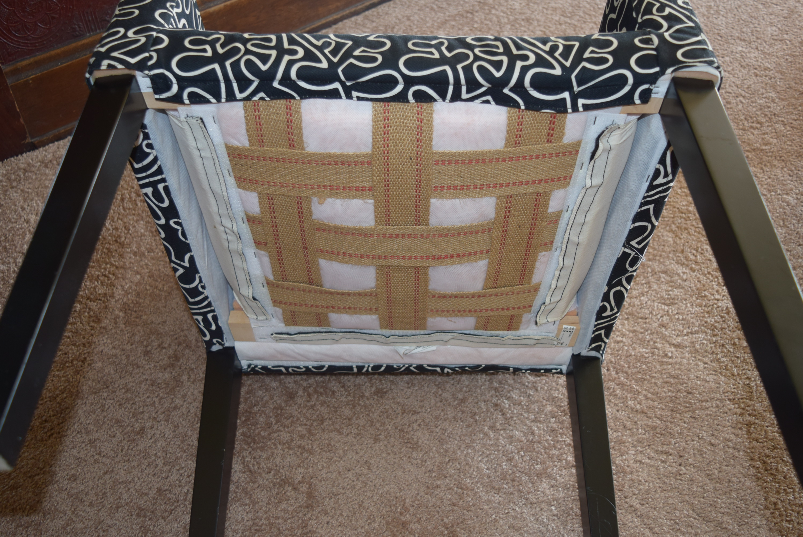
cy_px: 268
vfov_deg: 38.4
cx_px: 402
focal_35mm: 34
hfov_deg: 55.1
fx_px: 770
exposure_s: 1/50
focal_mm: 23
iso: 400
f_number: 3.8
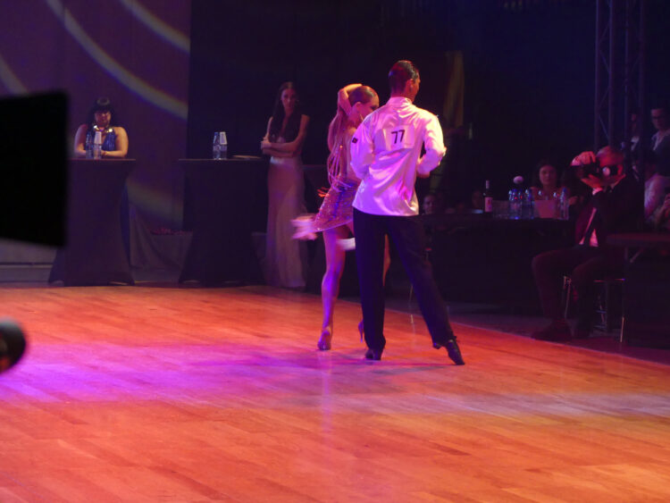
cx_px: 335
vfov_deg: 10.5
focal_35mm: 142
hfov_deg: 13.9
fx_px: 2749
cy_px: 252
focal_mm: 25.6
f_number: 2.8
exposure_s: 1/80
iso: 500
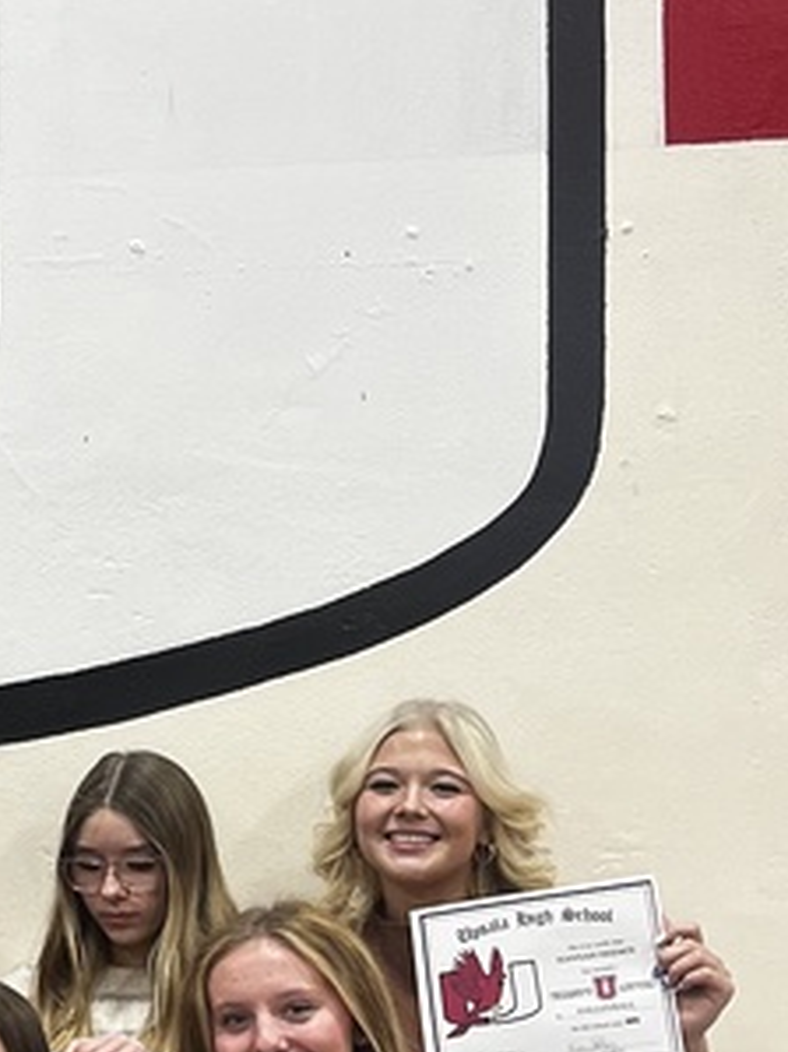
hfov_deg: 15.0
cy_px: 855
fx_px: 2703
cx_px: -492
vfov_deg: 21.7
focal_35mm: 89
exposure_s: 1/120
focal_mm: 5.1
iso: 125
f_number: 1.6
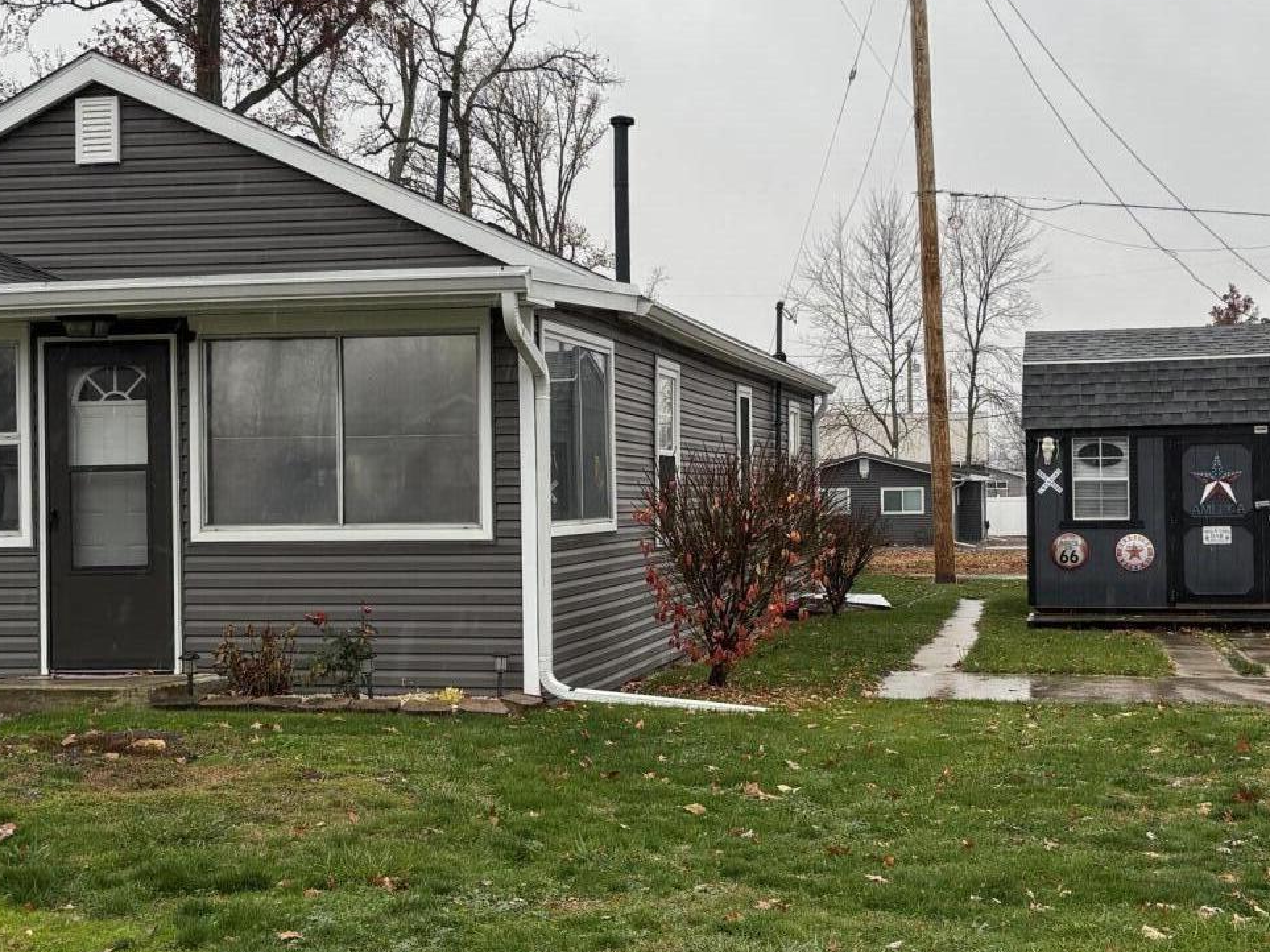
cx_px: 630
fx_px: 1981
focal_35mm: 54
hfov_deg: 35.5
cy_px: 463
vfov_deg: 27.0
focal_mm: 5.96
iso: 50
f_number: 1.6
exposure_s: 1/334
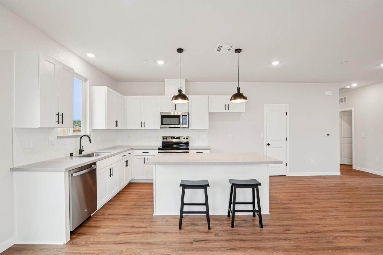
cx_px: 192
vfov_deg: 73.7
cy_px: 128
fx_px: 170
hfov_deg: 96.8
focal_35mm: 16
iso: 320
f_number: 8
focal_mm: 16
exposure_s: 1/15
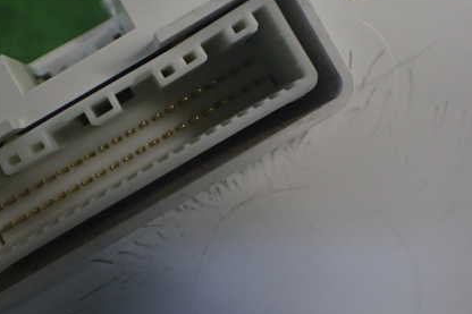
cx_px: 151
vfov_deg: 29.8
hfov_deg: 42.9
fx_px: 590
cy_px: 138
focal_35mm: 45
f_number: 2.3
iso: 400
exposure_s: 1/125
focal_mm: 5.4
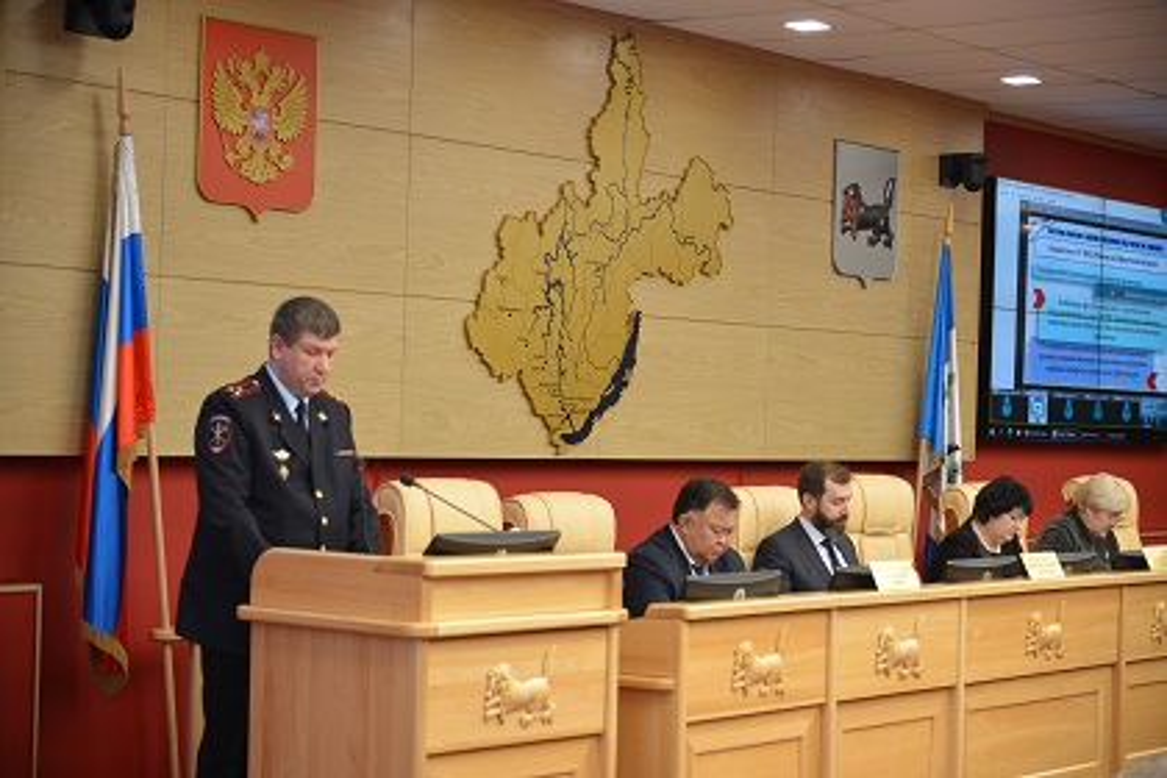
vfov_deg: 19.5
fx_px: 2269
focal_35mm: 70
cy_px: 389
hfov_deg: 28.8
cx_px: 584
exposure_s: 1/60
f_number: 4
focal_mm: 70
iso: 250
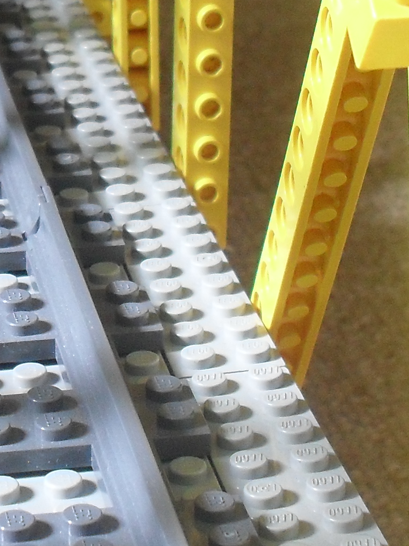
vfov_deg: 15.5
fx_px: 1985
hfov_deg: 11.6
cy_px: 115
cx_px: -20
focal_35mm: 126
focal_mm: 6.3
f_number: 3.2
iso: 200
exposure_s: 1/3
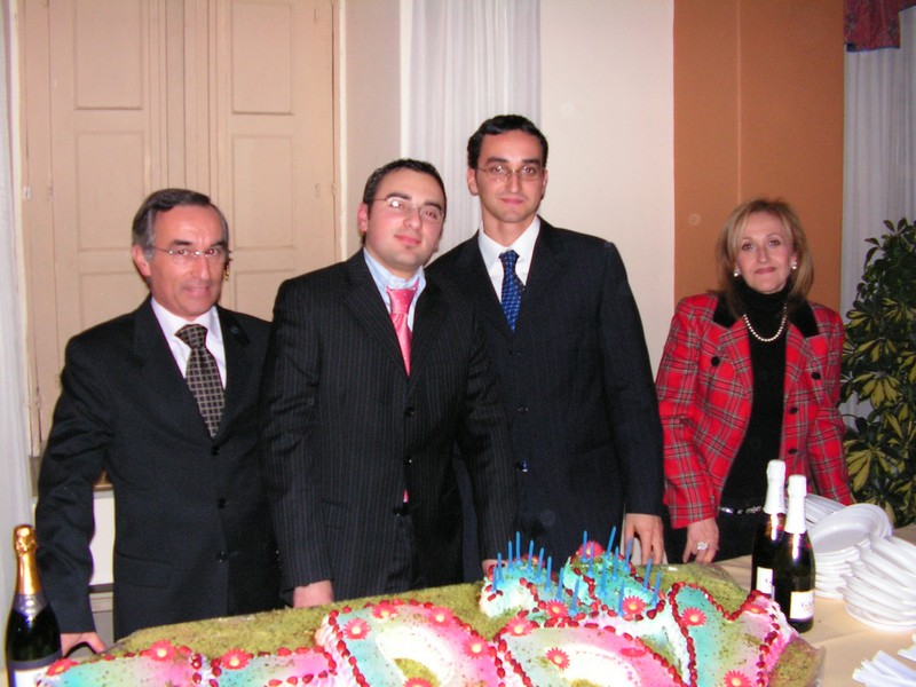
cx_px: 458
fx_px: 953
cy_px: 344
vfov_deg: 39.7
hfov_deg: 51.4
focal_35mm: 36
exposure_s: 1/40
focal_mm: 6
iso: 200
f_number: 3.2
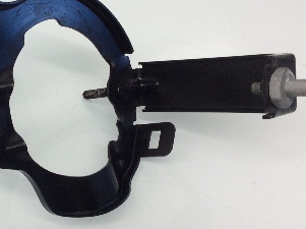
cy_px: 120
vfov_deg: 21.6
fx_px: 600
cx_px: 32
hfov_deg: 27.6
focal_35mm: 68
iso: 40
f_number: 2.4
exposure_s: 1/60
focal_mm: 3.3
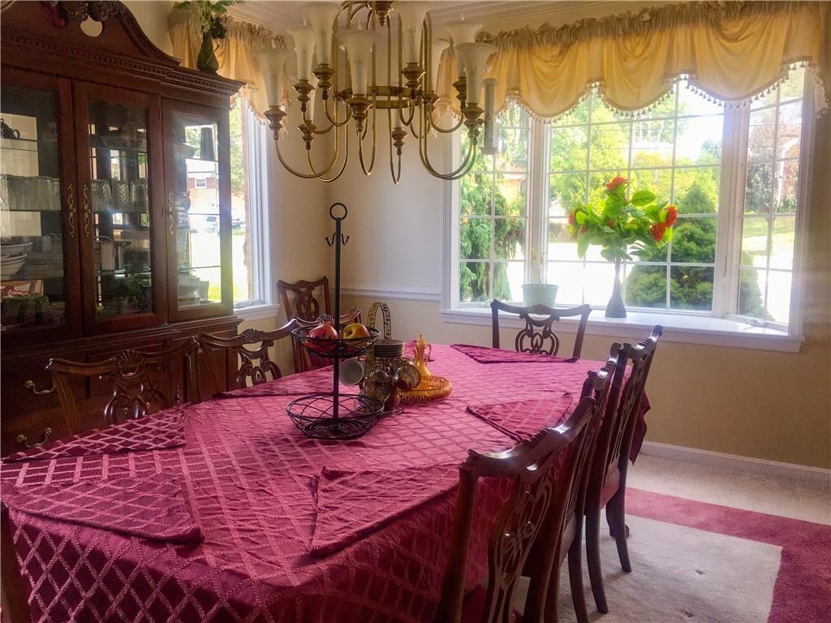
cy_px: 312
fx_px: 696
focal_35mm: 29
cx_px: 416
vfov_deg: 48.2
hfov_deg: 61.7
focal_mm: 4.15
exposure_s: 1/120
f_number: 2.2
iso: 40
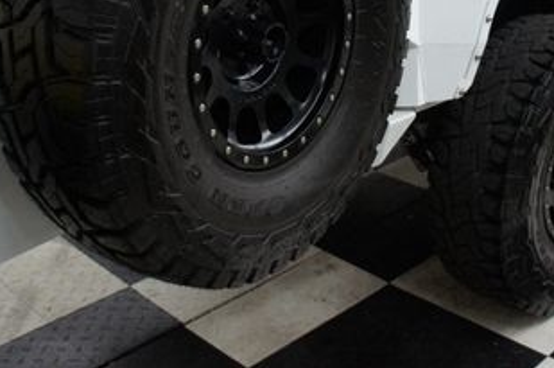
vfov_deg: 23.1
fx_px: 860
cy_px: -5
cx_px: 328
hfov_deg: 35.6
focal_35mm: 56
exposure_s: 1/200
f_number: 3.5
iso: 1600
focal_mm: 18
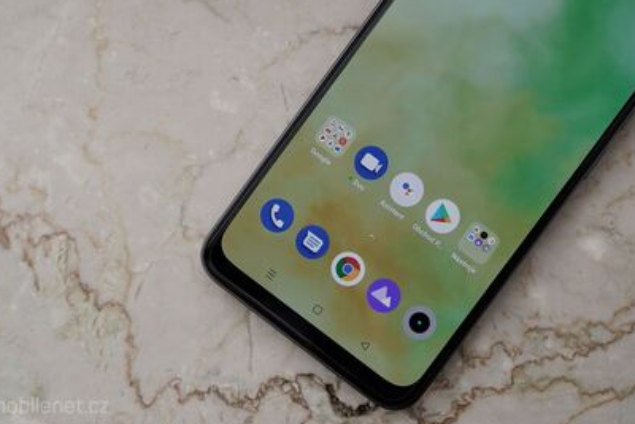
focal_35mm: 69
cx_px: 416
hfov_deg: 29.1
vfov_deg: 19.6
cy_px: 112
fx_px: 1217
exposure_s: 1/160
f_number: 7.1
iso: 640
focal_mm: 45
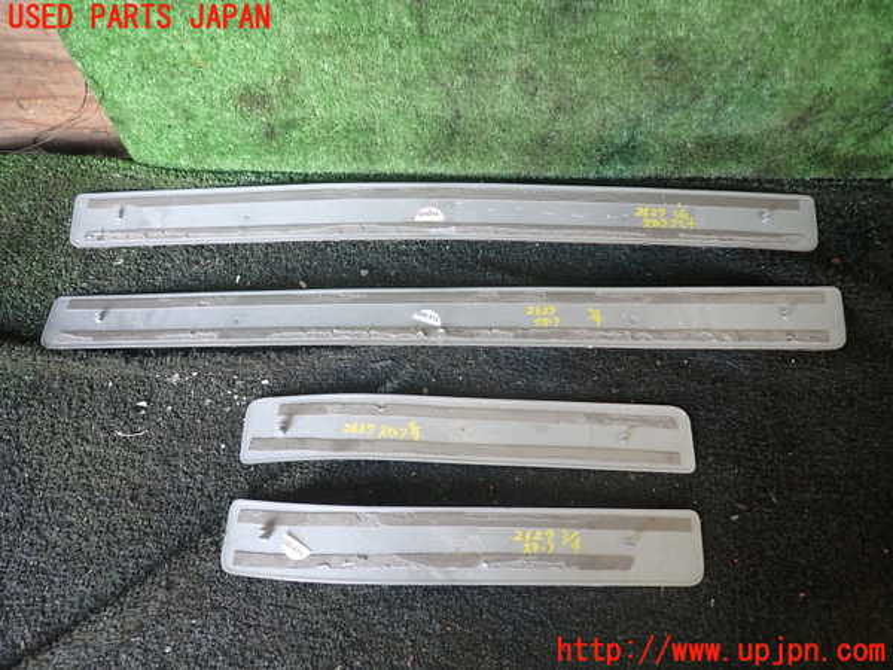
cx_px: 446
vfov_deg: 54.9
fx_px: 645
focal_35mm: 25
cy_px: 335
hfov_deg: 69.4
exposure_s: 1/50
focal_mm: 4.5
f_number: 2
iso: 200
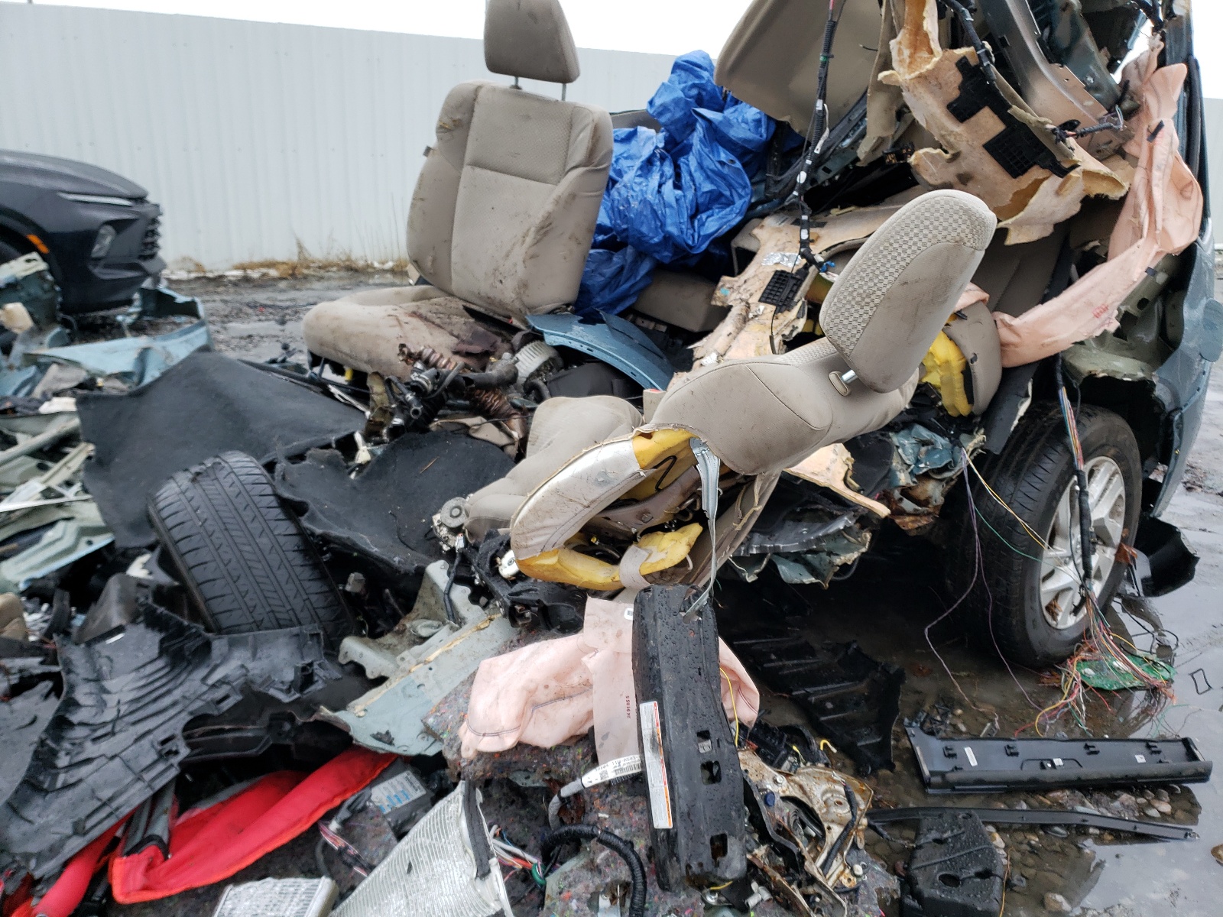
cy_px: 458
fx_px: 919
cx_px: 612
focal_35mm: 26
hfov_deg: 67.3
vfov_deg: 53.1
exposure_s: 1/120
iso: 53
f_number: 1.5
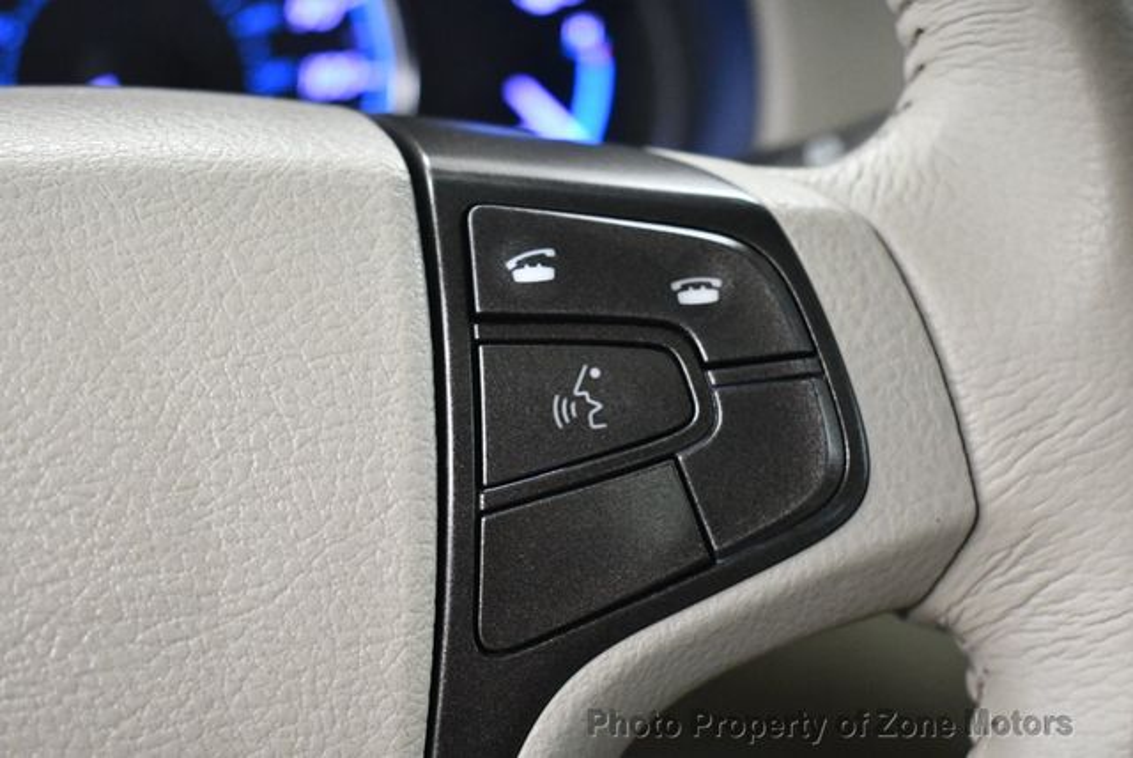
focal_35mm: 56
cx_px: 566
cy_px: 379
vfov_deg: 24.2
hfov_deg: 35.6
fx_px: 1764
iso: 3200
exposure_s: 1/60
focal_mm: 28
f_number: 4.2
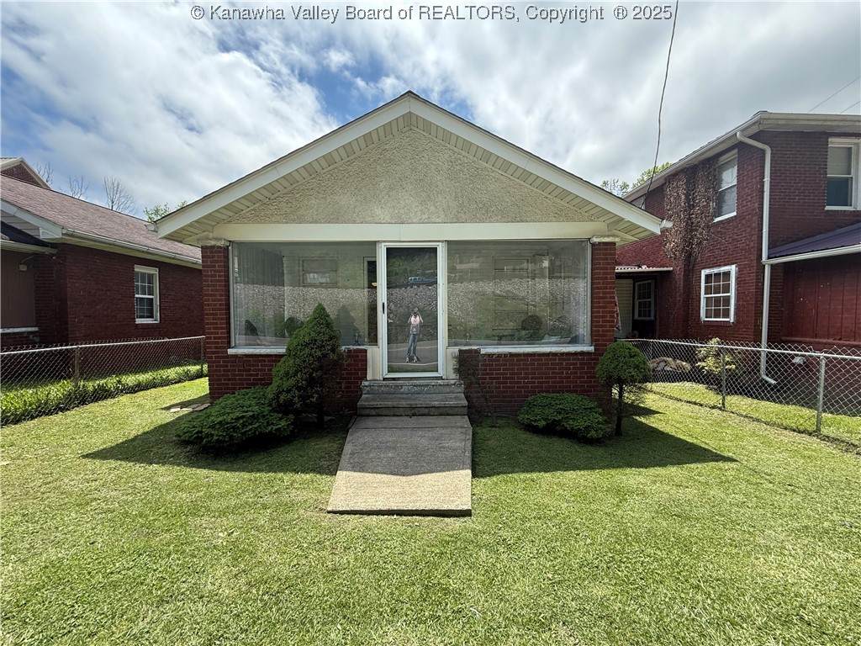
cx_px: 430
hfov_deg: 102.1
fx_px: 348
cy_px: 323
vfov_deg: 85.7
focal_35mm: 14
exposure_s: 1/554
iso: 50
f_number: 2.2
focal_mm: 2.22
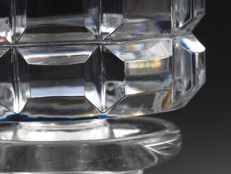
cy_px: 464
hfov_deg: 7.6
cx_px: 67
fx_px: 1739
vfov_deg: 5.5
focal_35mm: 260
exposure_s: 1/125
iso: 400
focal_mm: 35
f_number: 5.6
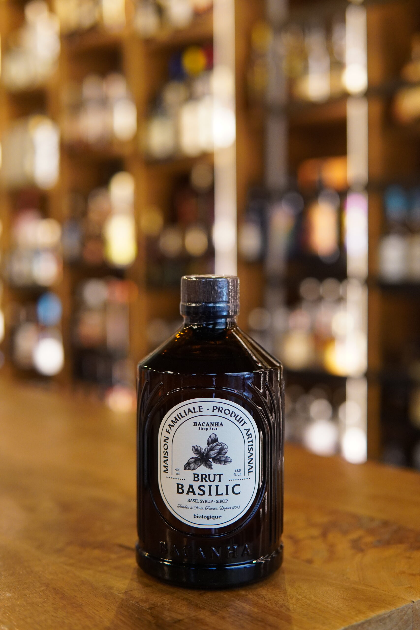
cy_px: 315
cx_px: 210
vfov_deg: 43.6
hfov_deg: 29.9
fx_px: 787
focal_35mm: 45
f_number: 2.2
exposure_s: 1/160
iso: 1600
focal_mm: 30
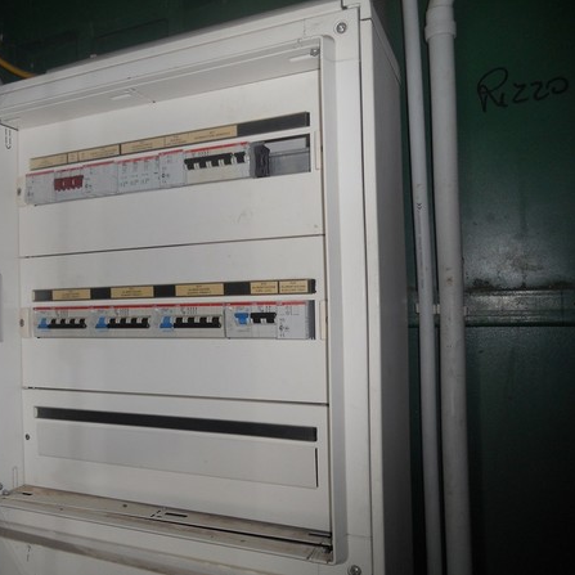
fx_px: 601
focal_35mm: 32
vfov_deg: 51.1
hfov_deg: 50.2
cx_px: 194
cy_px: 287
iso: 80
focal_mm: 4.9
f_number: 3.2
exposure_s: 1/25
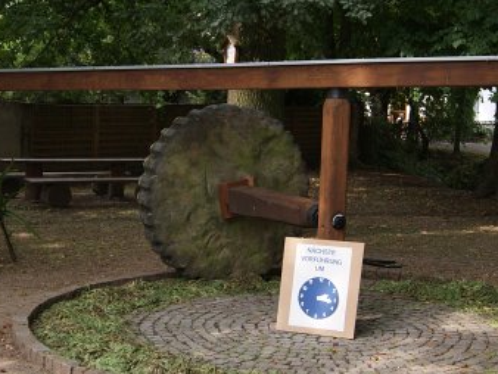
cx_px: 215
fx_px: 1022
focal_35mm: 71
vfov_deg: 20.7
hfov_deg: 27.4
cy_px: 219
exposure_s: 1/60
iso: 100
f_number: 6.3
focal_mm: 26
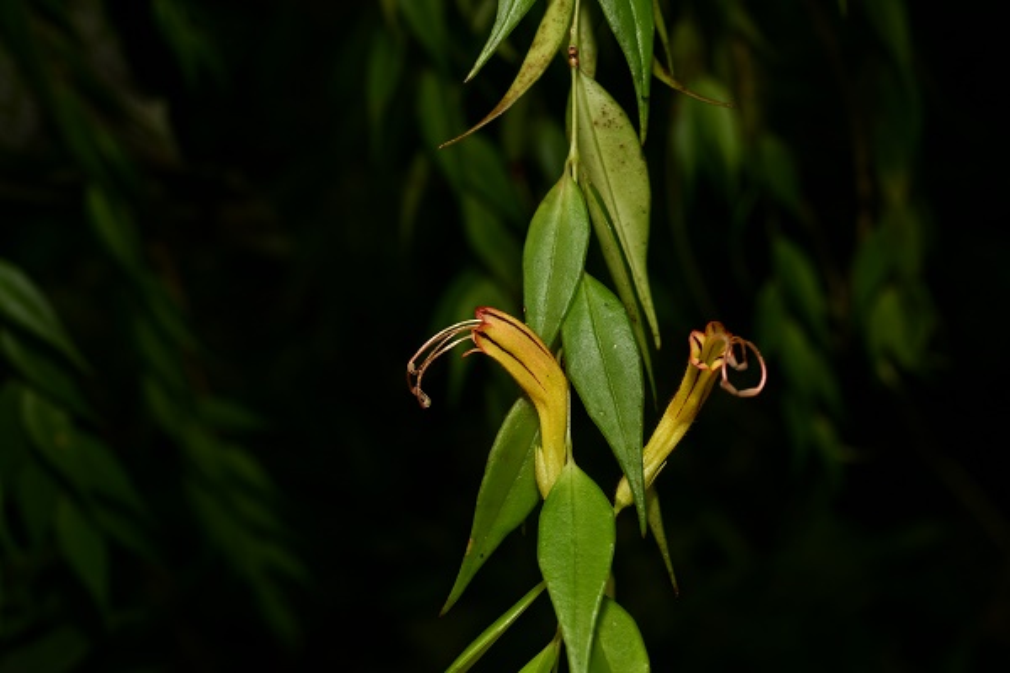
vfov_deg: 22.6
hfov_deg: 33.4
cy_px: 336
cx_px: 505
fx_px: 1683
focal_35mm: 60
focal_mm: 60
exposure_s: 1/160
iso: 100
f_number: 13
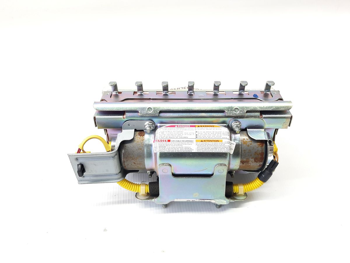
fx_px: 253
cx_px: 175
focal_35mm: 25
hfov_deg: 69.4
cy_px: 132
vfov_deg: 54.9
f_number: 2
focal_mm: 4.6
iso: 125
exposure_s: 1/50
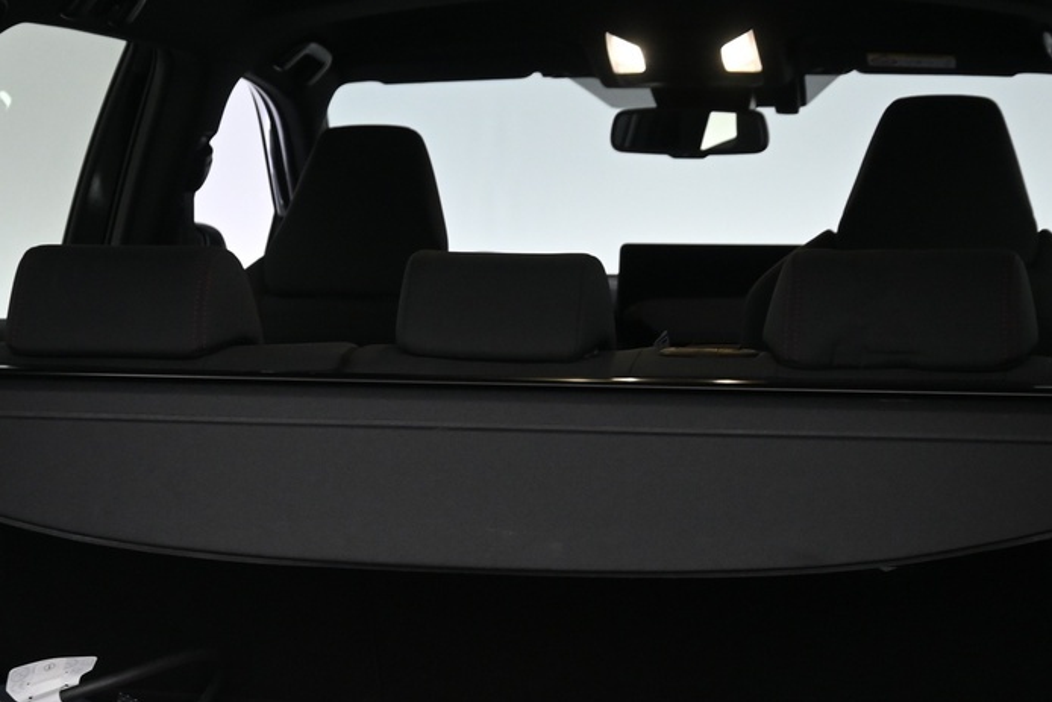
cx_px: 367
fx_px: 2250
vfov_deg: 17.4
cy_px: 685
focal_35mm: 77
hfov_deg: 26.2
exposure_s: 1/40
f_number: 4
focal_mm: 22
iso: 720
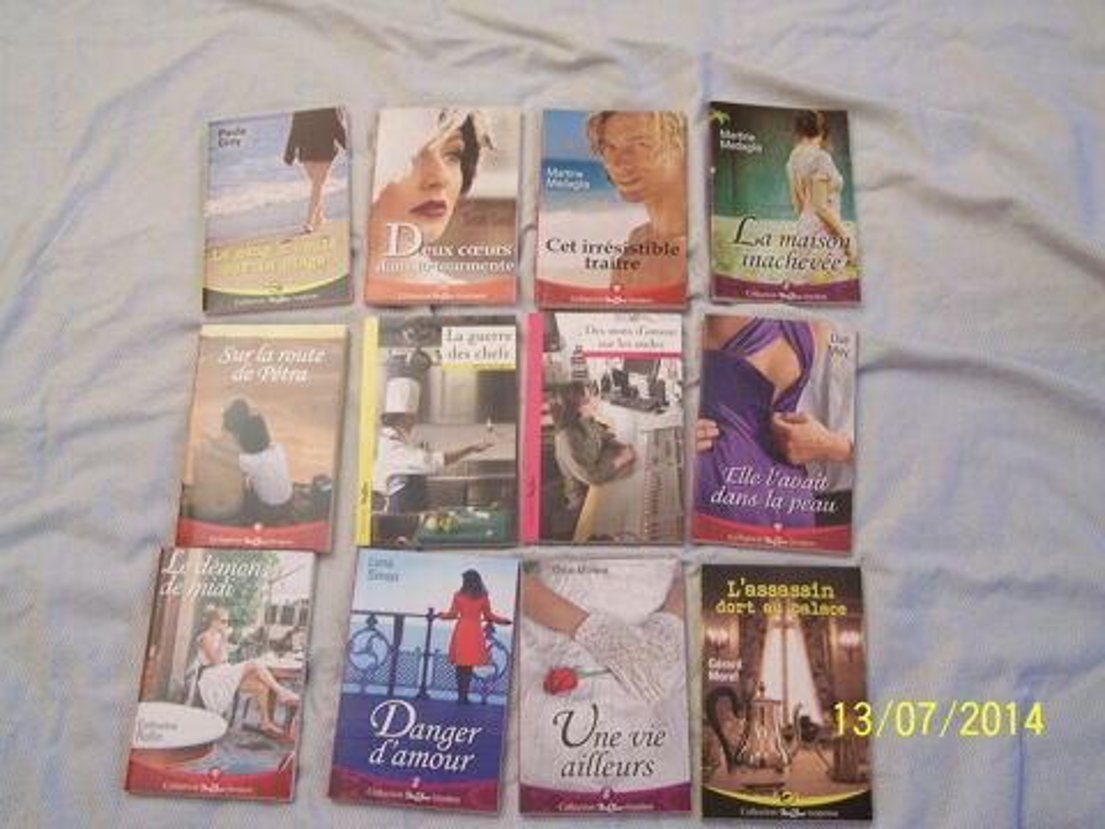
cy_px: 414
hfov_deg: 49.0
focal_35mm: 38
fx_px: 1213
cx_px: 552
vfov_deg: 37.7
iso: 140
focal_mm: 6.3
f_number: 2.8
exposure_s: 1/15
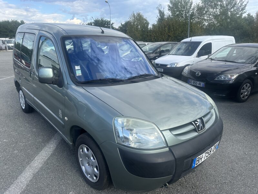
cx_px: 129
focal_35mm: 24
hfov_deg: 71.6
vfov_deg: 56.8
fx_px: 179
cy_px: 97
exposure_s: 1/1916
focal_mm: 6.86
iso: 80
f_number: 1.78
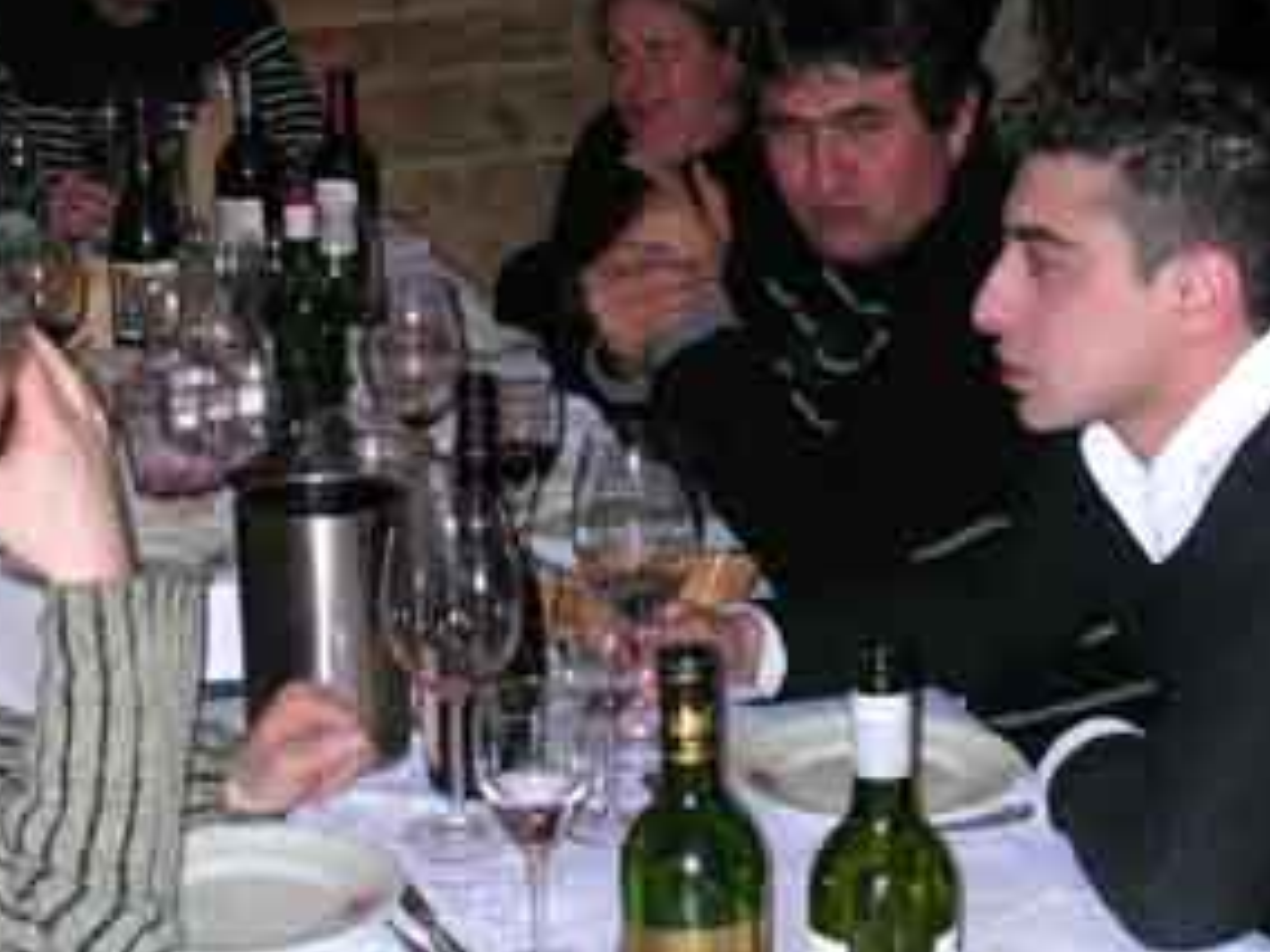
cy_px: 326
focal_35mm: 80
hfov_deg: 24.4
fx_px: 2935
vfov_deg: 18.4
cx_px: 590
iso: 400
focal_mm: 8.9
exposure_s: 1/60
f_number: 3.4
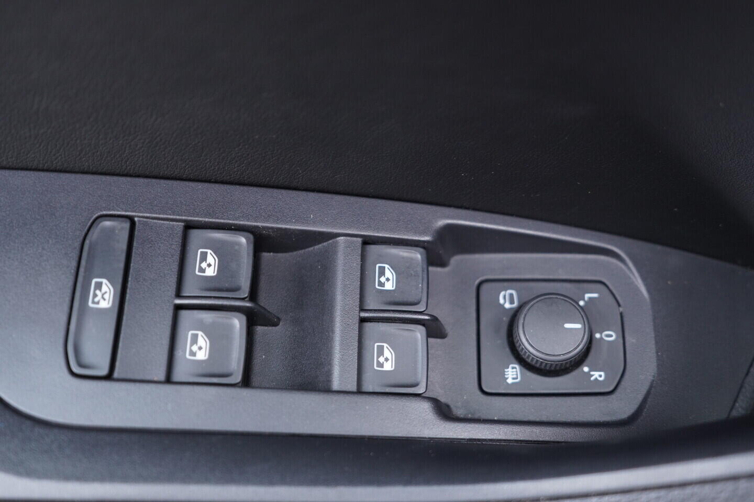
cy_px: 251
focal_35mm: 36
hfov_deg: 53.1
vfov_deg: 36.9
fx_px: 754
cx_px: 377
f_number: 2.8
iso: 500
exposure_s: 1/40
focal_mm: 24
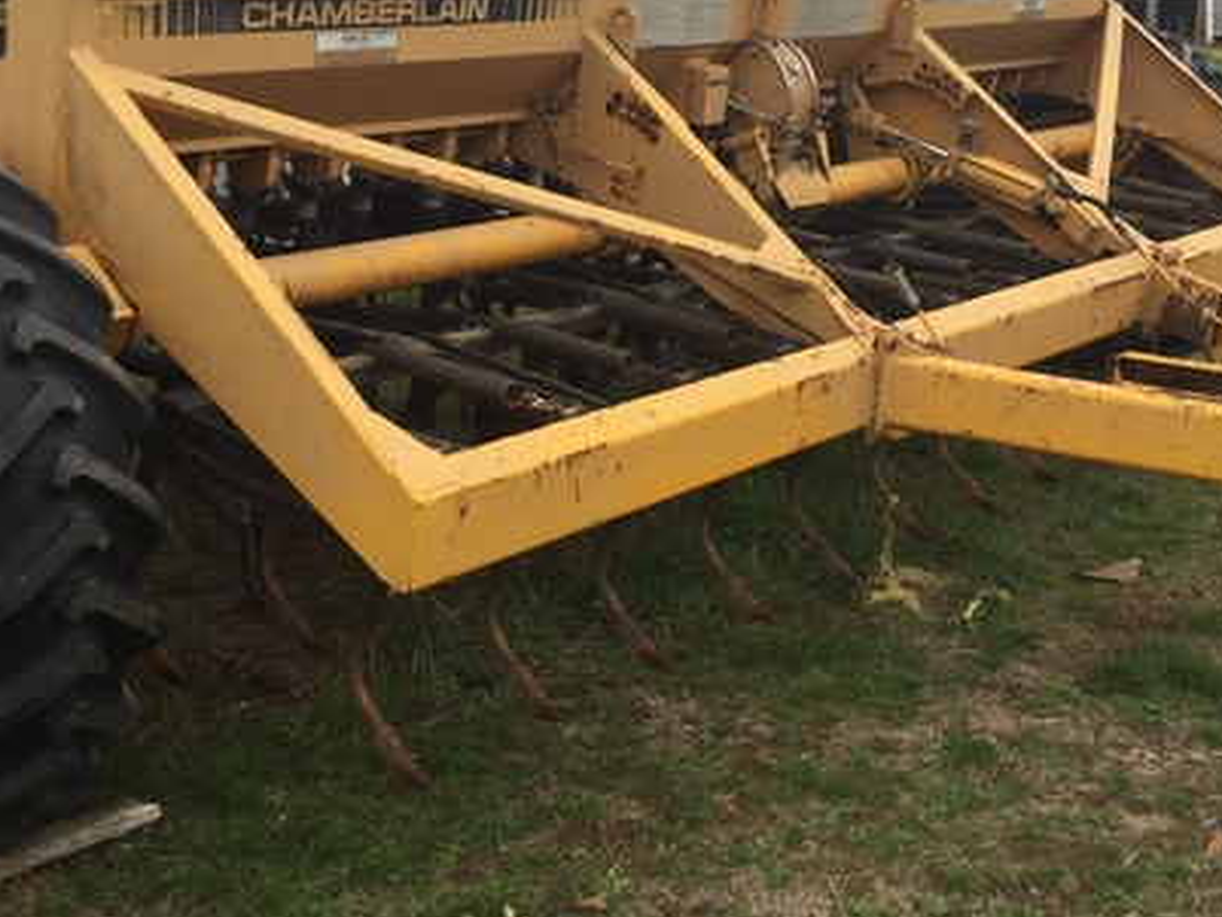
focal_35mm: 51
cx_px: 686
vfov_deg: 28.5
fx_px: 1801
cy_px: 379
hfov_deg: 37.4
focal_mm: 3.3
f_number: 2.4
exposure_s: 1/335
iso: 25
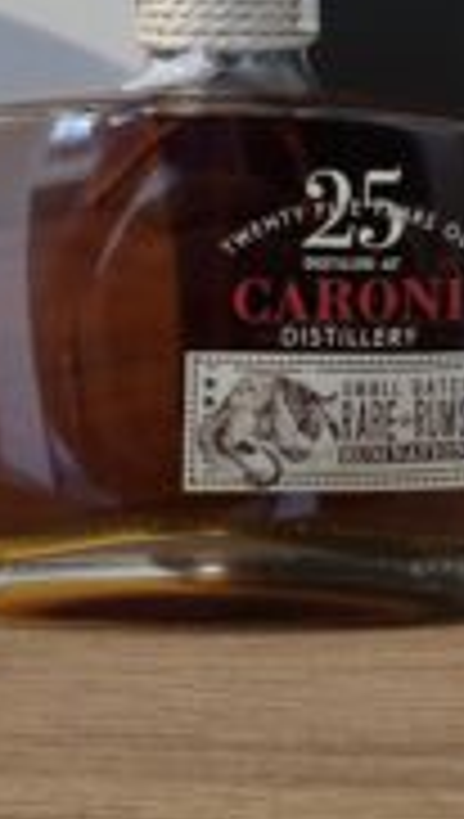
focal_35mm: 55
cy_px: 140
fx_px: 1197
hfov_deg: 21.1
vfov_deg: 36.3
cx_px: 473
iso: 1250
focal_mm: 6.3
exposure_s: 1/33
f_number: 1.7
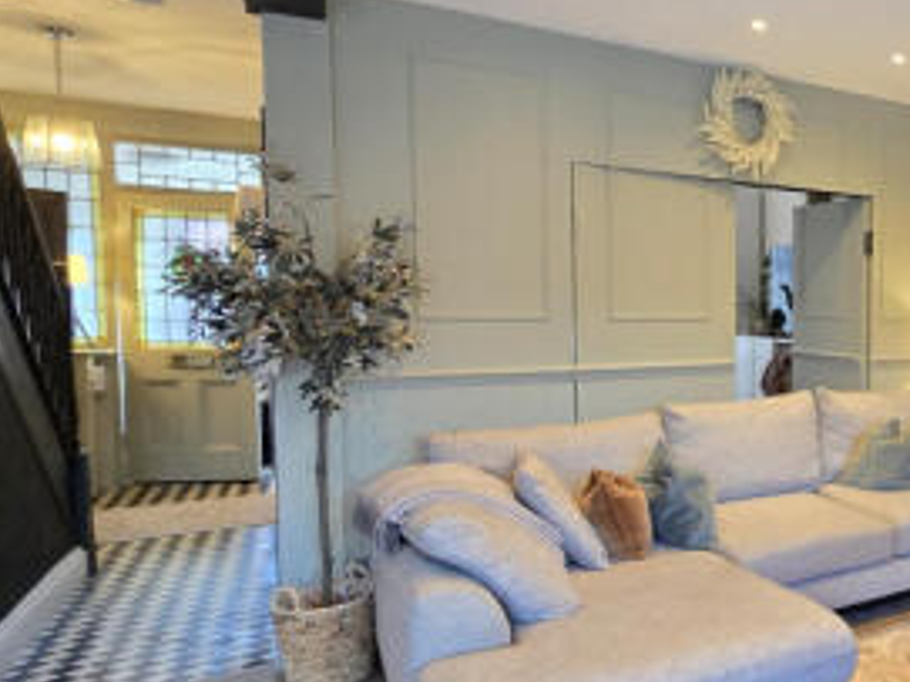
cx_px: 925
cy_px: 371
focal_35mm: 28
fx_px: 736
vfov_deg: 49.7
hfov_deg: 50.3
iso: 320
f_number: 2.2
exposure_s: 1/50
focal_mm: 2.2
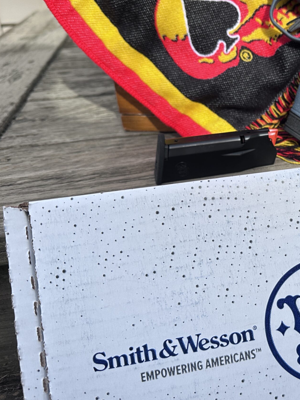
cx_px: 290
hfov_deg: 32.7
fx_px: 474
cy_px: 176
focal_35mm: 41
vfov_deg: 45.7
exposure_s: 1/1304
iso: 80
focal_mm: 6.86
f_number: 1.78
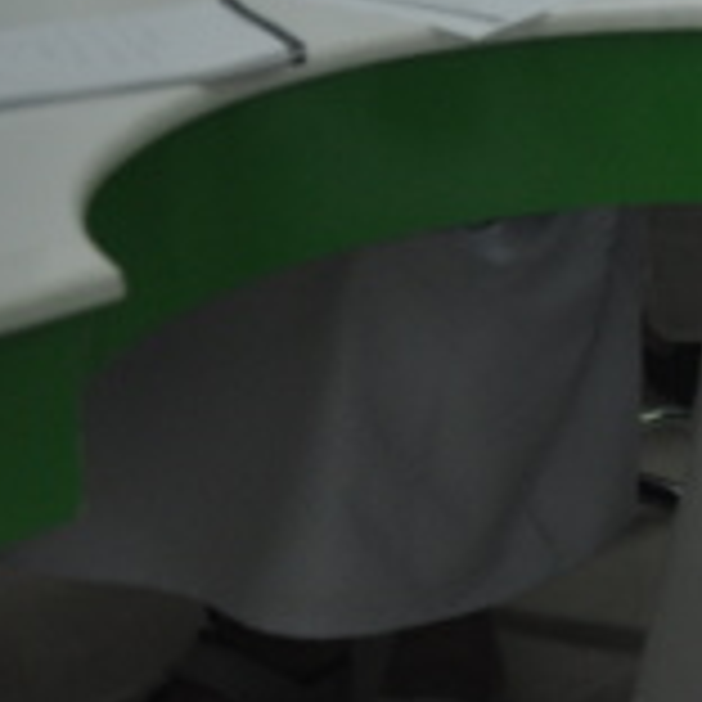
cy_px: -317
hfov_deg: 11.2
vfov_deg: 12.2
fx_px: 3147
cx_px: 1530
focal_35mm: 137
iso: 400
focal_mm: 21
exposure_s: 1/80
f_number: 4.5
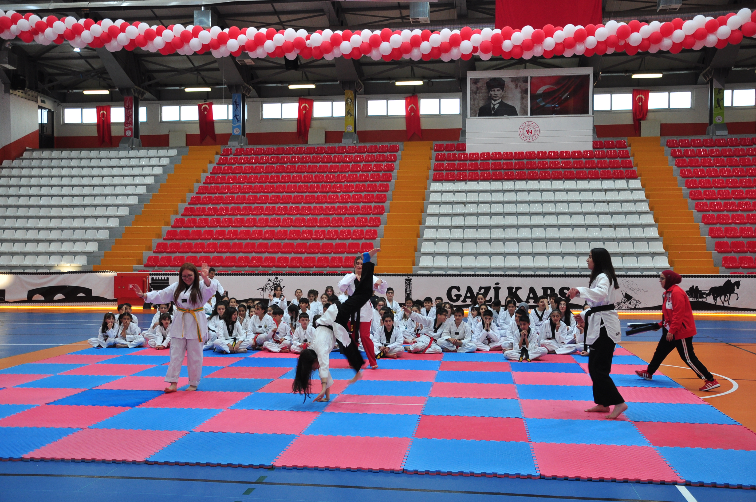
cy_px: 251
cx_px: 378
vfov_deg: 36.8
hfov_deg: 53.2
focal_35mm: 36
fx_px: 755
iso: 400
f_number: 5
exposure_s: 1/100
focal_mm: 24
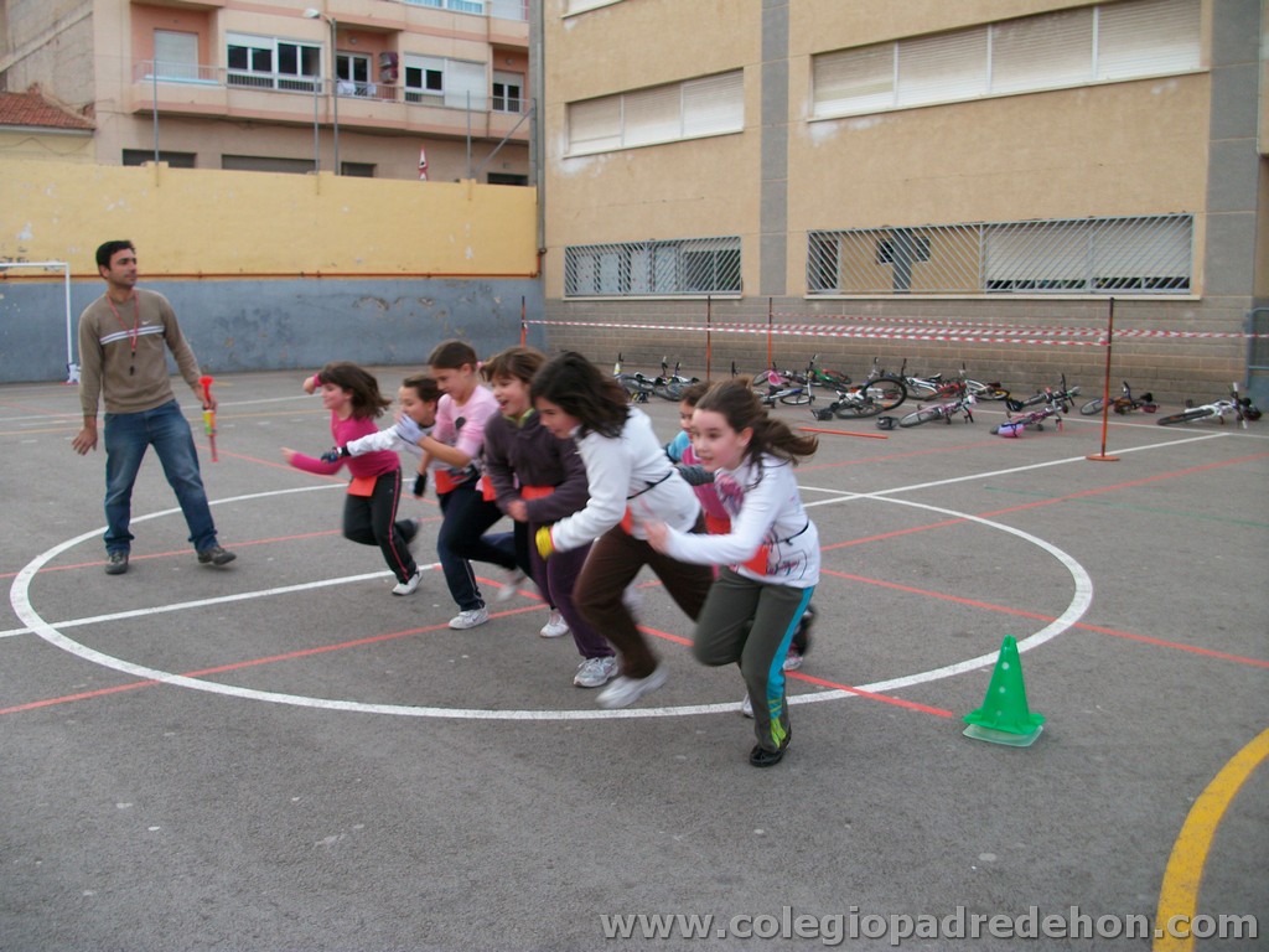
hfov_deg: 58.4
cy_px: 476
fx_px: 1136
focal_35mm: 31
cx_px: 634
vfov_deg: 45.4
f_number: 2.9
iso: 88
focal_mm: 5.7
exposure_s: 1/125
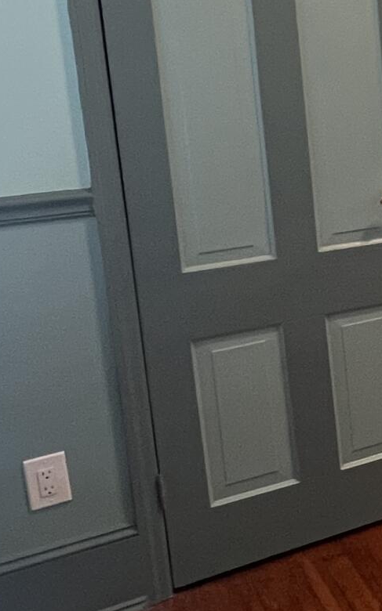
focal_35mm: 53
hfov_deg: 17.9
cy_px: 172
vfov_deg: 37.5
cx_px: 739
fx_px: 883
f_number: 1.8
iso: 400
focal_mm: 1.57
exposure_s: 1/60
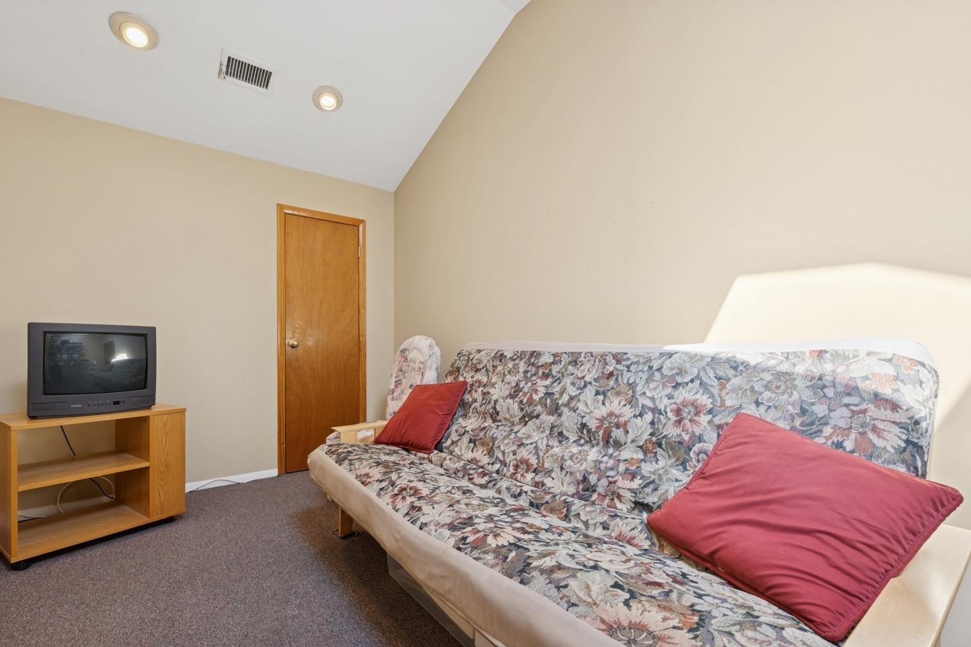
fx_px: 419
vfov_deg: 75.3
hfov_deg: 98.3
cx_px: 455
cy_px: 333
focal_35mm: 16
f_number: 11
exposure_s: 1/4
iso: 100
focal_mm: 14.5
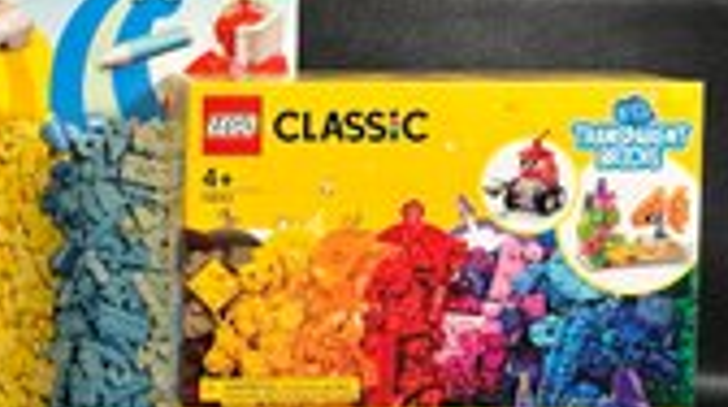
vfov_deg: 11.3
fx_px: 2063
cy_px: 154
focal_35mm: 107
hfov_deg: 19.6
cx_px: 50
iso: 64
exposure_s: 1/60
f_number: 1.78
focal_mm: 6.86
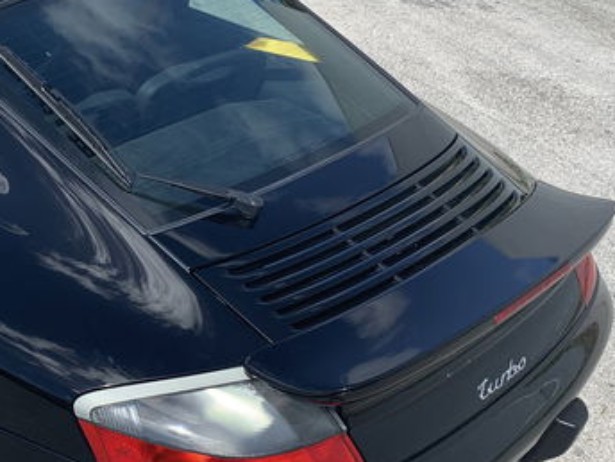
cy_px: 281
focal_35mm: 58
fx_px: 1030
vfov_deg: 25.2
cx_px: 54
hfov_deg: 31.6
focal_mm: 4.25
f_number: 1.8
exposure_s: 1/1812
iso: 25
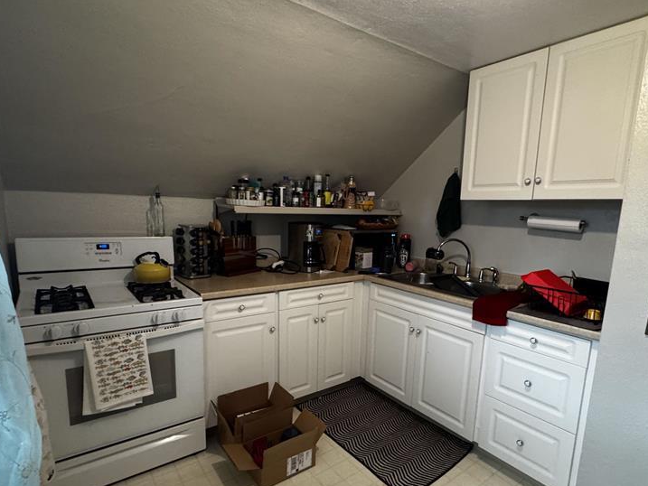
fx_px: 374
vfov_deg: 65.7
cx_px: 341
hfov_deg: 81.7
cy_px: 274
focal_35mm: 20
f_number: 2.2
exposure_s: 1/60
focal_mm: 2.22
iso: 500
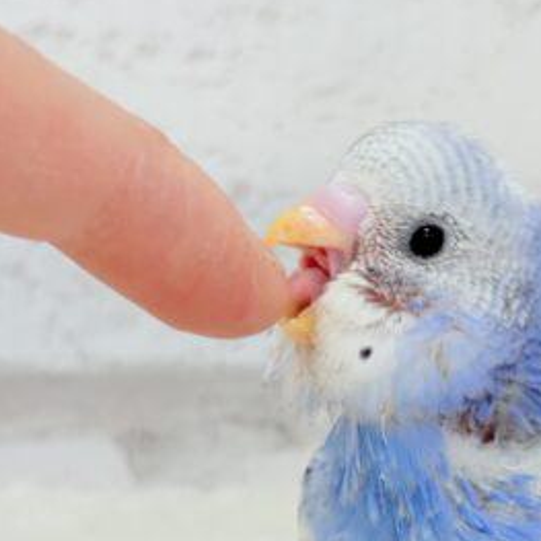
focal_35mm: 112
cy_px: 448
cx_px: 522
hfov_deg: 15.3
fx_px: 1980
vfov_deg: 15.4
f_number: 1.6
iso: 80
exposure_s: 1/100
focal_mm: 5.96
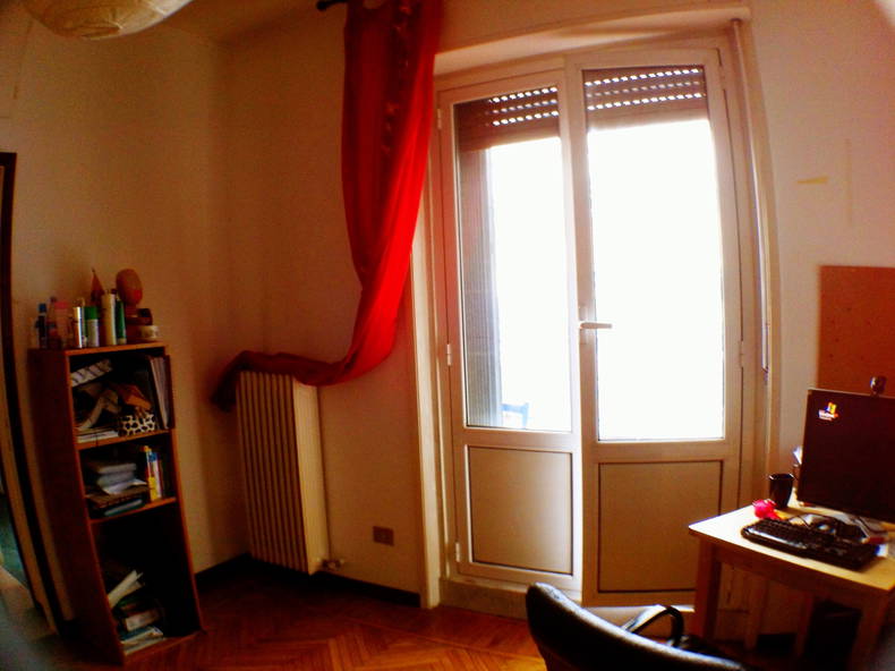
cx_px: 448
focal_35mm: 35
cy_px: 336
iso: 125
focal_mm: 3.85
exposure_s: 1/17
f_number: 2.8
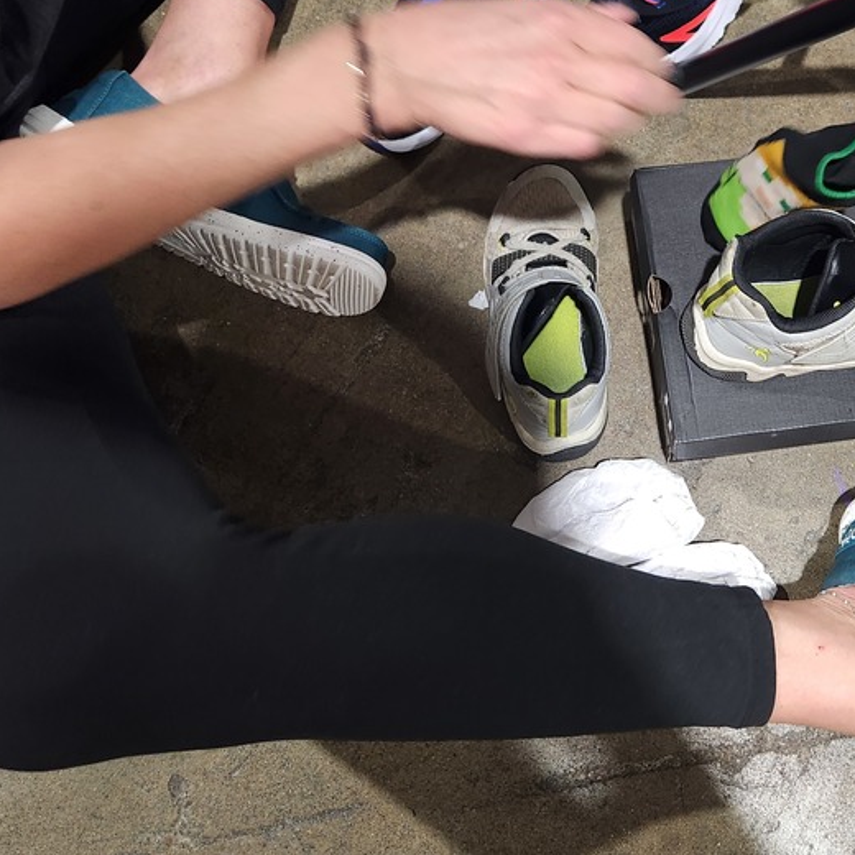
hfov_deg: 40.8
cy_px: 173
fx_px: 1118
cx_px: 625
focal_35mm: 40
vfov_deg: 40.2
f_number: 1.8
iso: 400
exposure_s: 1/120
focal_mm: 5.4
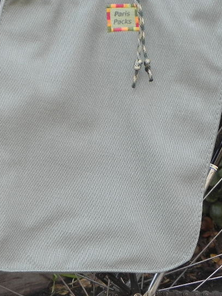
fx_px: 1686
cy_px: 132
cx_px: 113
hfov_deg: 7.5
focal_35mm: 197
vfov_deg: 10.0
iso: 160
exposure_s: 1/34.3
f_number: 4
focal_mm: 18.8
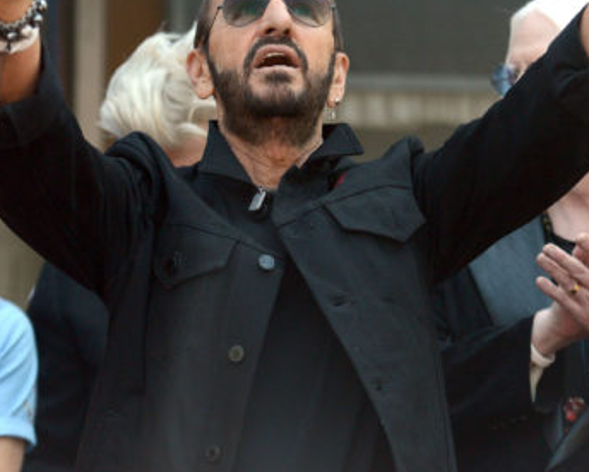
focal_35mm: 157
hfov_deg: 12.3
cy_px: 124
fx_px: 2740
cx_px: 324
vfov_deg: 9.8
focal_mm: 90
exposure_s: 1/4000
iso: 2000
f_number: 5
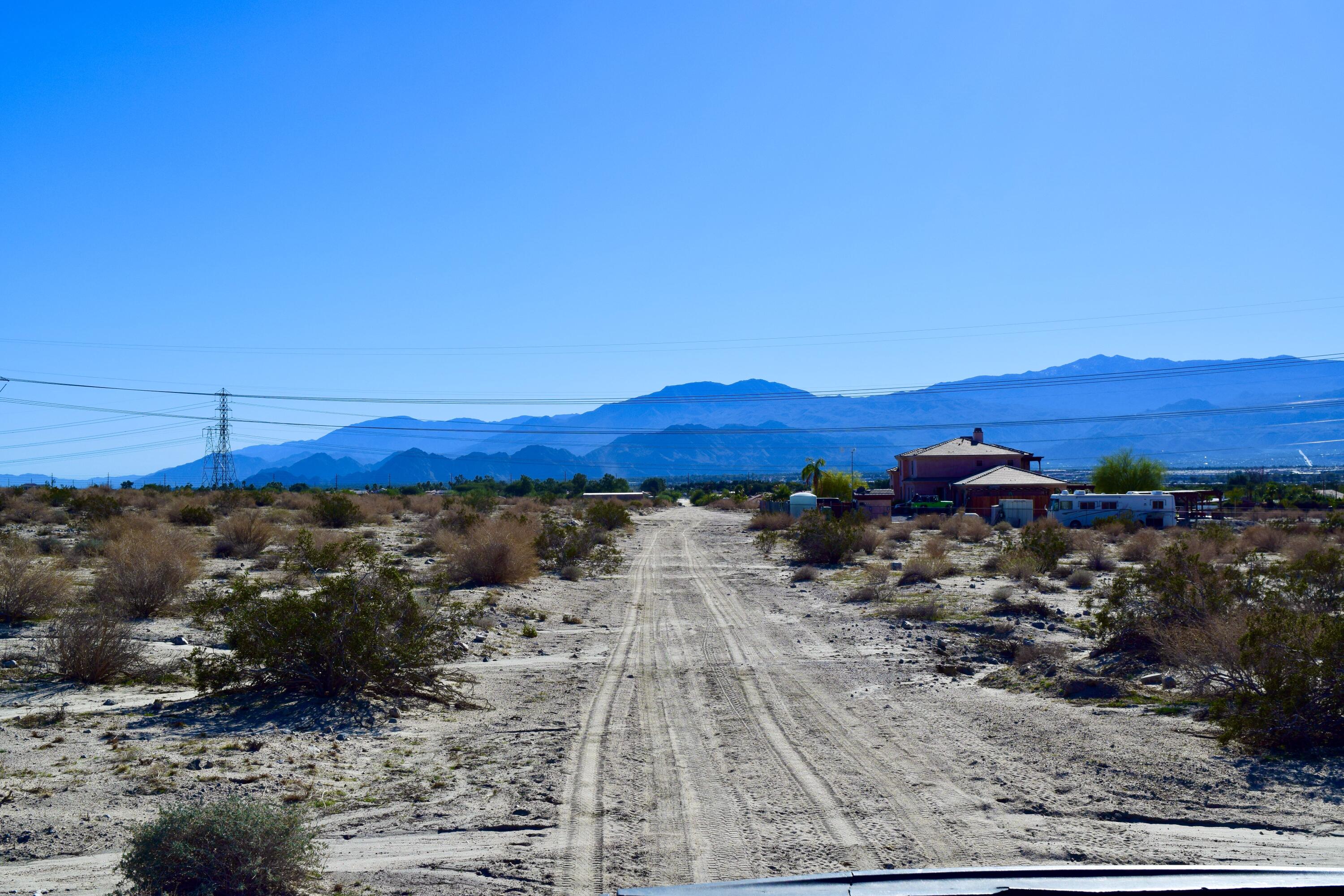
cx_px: 672
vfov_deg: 31.9
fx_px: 1568
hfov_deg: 46.4
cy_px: 448
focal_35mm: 42
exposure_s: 1/800
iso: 200
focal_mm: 28
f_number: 9
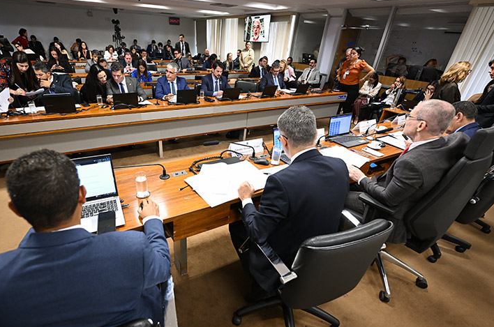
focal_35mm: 17
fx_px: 233
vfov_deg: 70.2
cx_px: 220
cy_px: 167
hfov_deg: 93.0
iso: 1250
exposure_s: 1/100
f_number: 2.8
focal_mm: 14
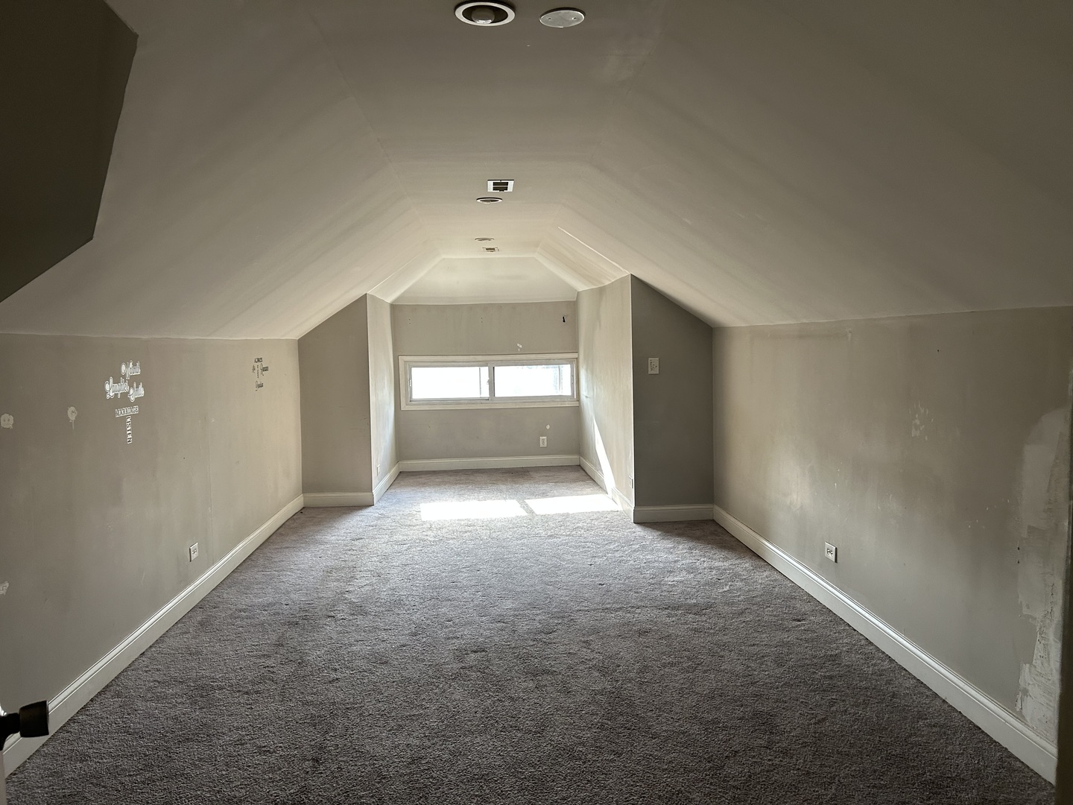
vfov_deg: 53.1
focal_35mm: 26
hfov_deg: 67.3
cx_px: 536
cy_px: 402
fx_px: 806
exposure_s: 1/111
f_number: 1.5
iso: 125
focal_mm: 5.7
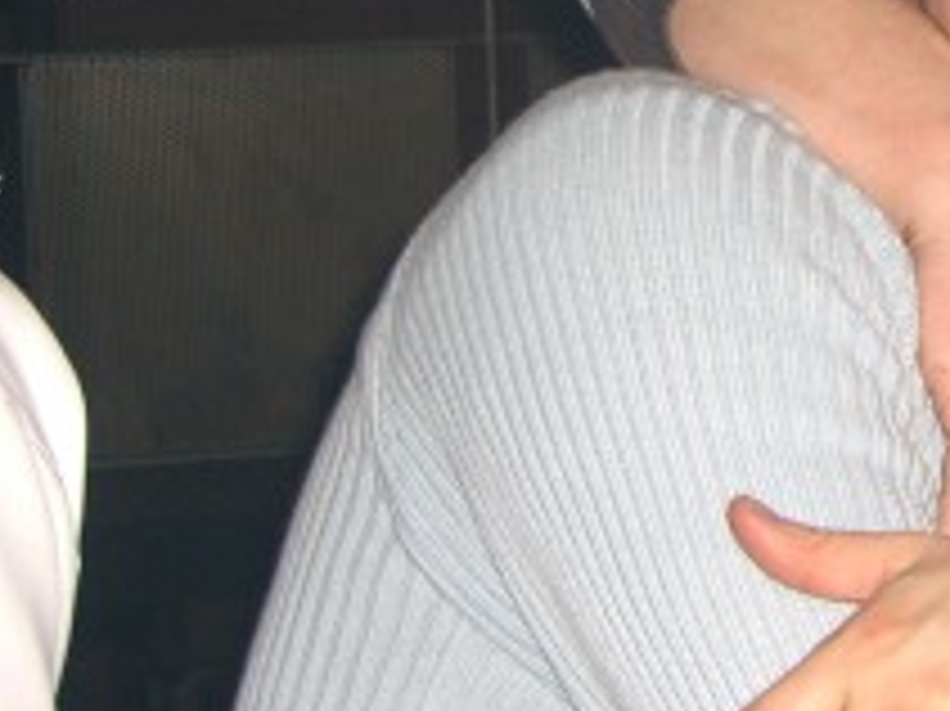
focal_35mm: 108
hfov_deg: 17.4
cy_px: 194
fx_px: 2962
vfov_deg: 13.7
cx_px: 1117
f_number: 2.8
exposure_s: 1/60
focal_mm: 7.9
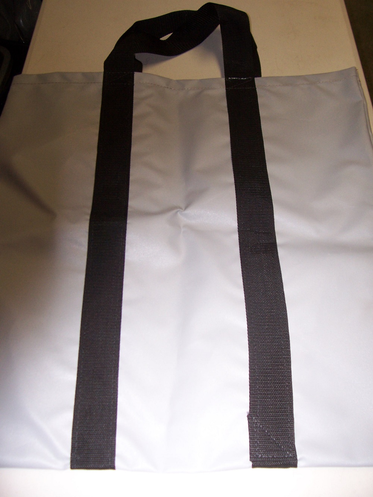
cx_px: 186
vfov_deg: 54.0
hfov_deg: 41.8
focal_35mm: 34
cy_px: 248
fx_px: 488
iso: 125
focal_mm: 5.6
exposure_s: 1/60
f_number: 2.7
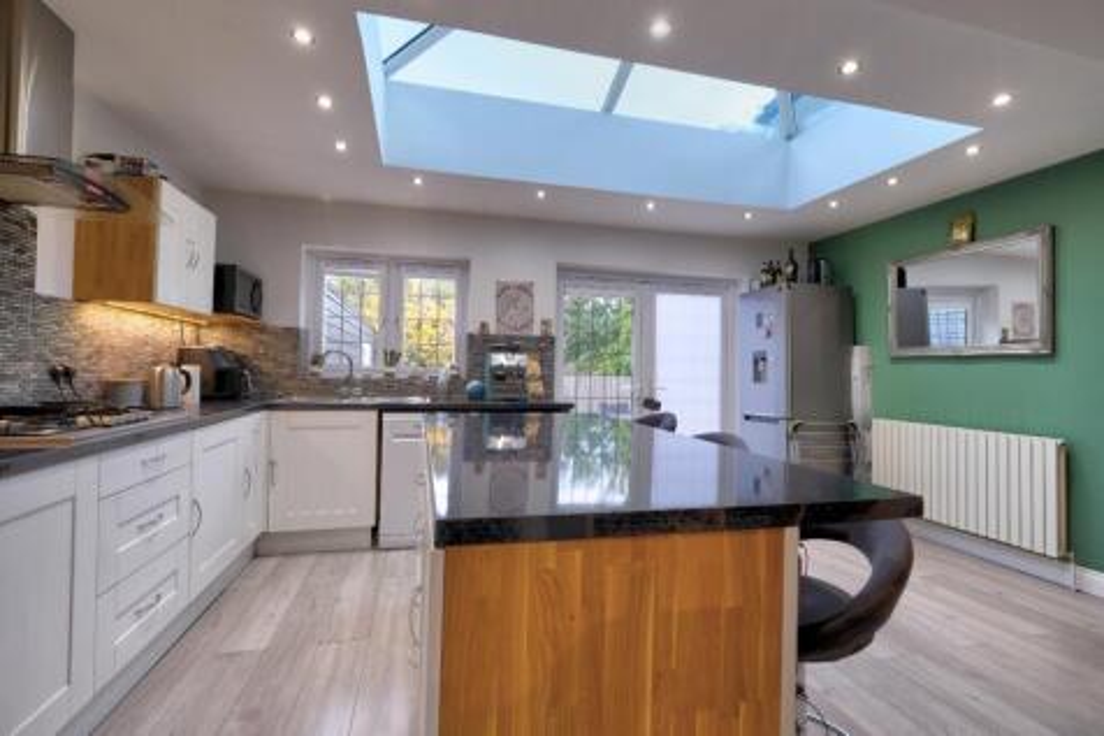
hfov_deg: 100.4
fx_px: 460
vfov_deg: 77.3
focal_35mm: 15
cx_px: 552
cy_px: 368
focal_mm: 10
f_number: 4
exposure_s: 1/15
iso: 250
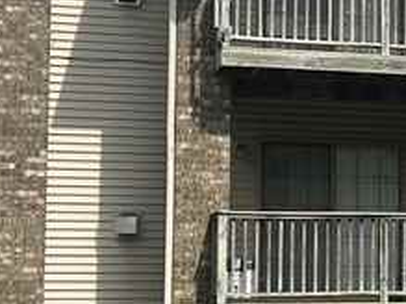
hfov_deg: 12.3
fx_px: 1782
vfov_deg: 9.8
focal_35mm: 152
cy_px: 159
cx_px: 623
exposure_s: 1/4444
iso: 50
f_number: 1.5
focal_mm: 5.7
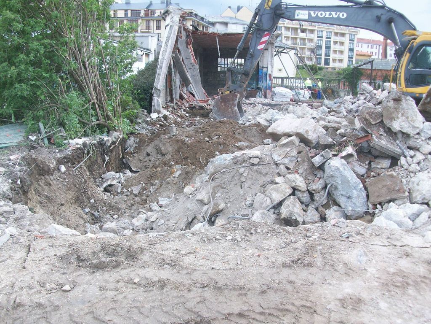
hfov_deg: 54.0
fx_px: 423
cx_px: 216
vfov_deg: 41.8
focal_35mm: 34
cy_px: 162
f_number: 2.8
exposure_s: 1/101
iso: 64
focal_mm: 5.7
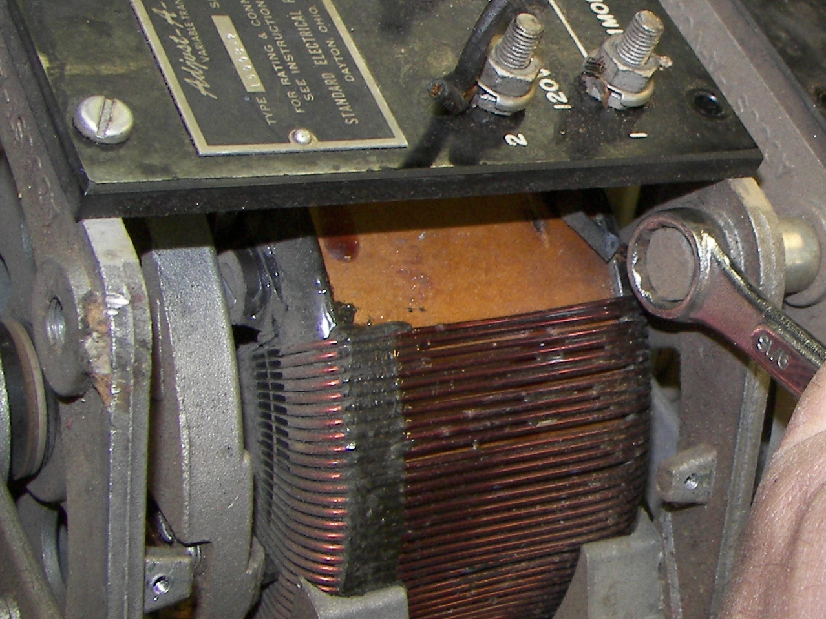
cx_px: 757
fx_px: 1742
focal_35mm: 73
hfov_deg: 25.8
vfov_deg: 20.1
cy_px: 247
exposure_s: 1/30
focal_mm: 6
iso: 100
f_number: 2.8
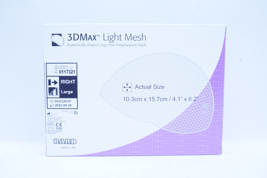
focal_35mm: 33
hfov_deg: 57.3
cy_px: 89
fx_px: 244
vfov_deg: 39.9
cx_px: 134
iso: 400
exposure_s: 1/6
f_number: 16
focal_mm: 22
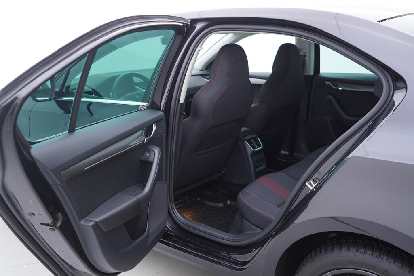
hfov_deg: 53.1
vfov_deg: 36.9
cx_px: 207
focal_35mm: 36
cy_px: 138
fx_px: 414
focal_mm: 24
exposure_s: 1/40
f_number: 2.8
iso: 160
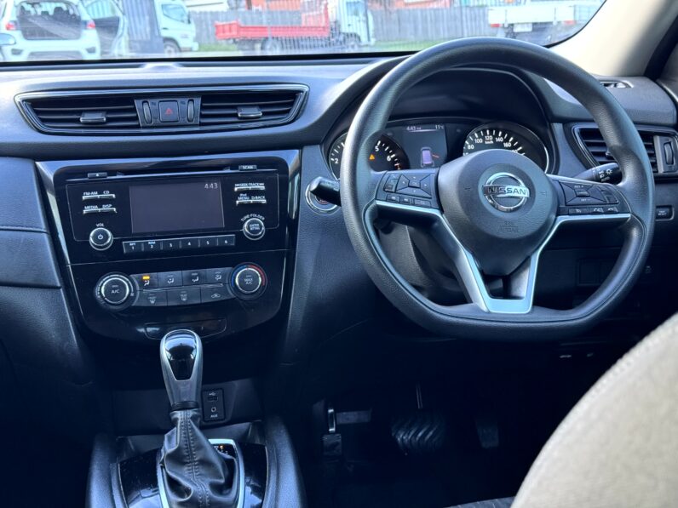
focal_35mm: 48
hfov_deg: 39.7
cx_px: 339
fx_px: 940
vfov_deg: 30.3
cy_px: 254
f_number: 1.78
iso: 250
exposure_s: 1/50
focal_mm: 6.76
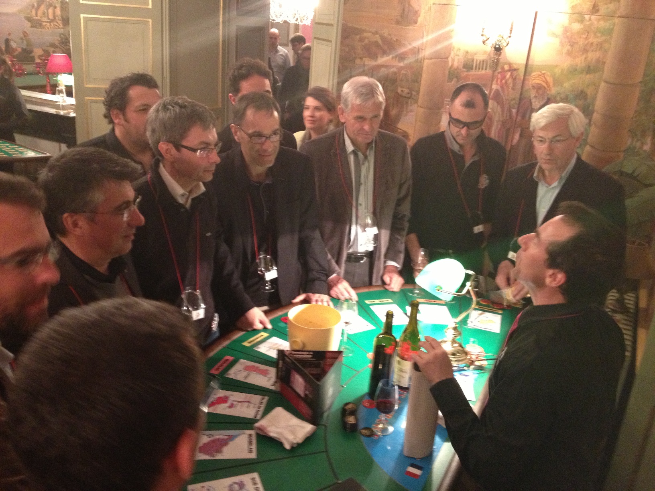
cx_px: 328
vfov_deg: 40.7
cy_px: 246
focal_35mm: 35
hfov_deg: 52.6
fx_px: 662
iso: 400
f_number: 2.4
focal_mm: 4.28
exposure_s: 1/17
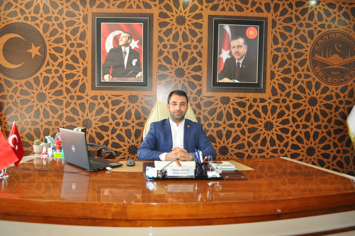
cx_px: 178
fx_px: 325
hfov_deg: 57.3
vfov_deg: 39.9
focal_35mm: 33
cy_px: 118
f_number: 3.8
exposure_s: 1/60
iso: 800
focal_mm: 22
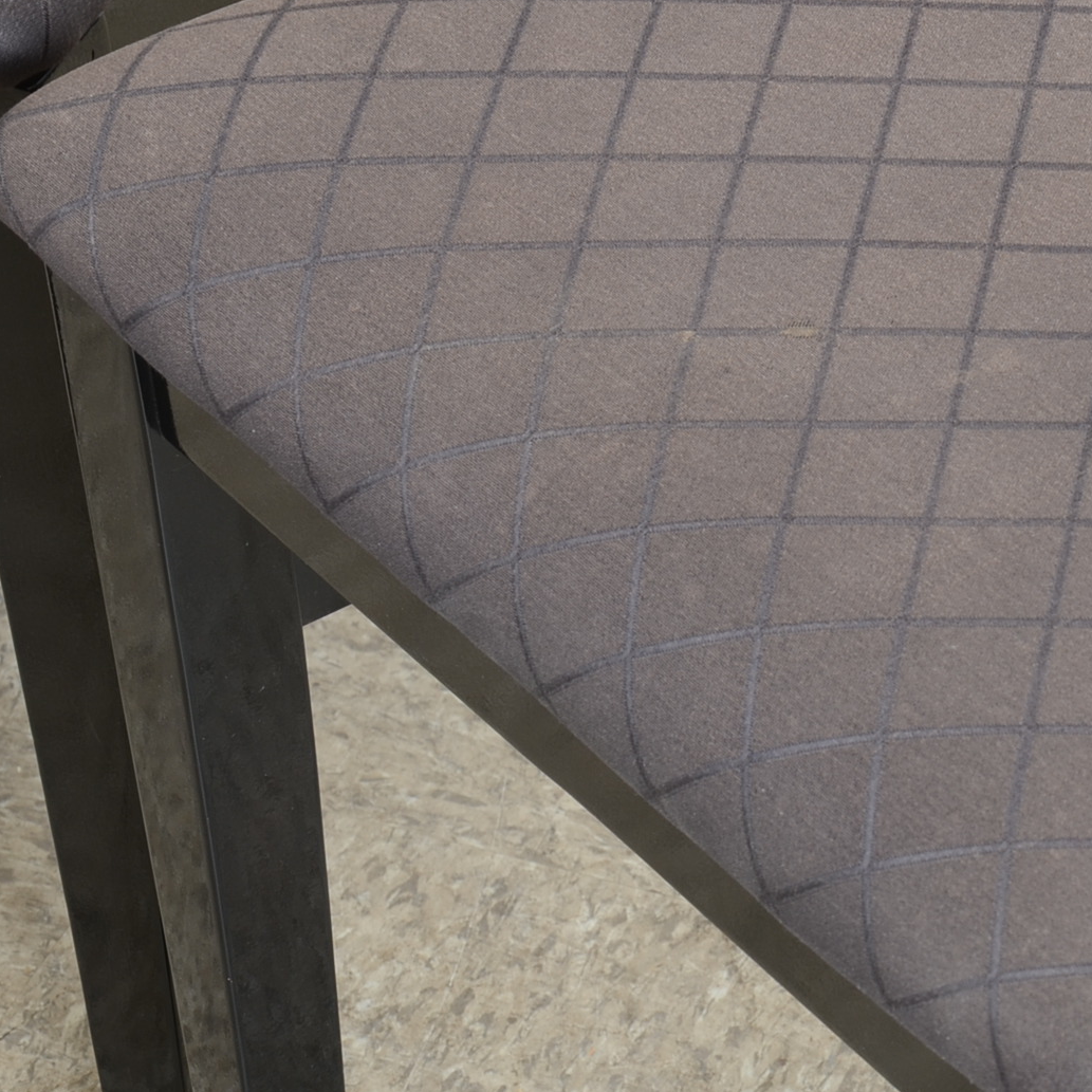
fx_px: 6282
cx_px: 1146
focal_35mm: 176
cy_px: 421
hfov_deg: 9.8
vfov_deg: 9.9
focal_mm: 58
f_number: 10
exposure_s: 1/125
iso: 125
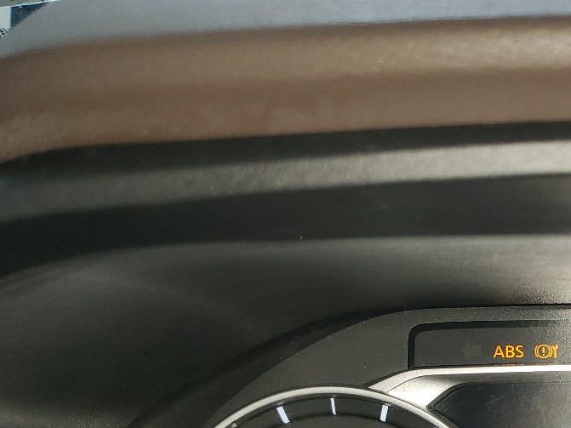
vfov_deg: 22.5
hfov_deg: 28.0
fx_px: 1023
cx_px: 654
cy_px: 456
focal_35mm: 62
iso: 50
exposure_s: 1/132
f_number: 1.5
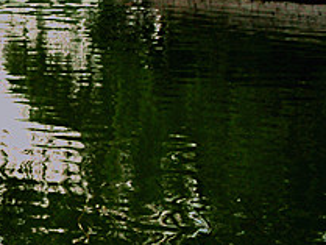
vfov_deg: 15.1
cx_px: -245
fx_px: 884
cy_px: -69
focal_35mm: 94
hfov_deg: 17.4
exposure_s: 1/500
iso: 640
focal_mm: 17
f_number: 3.5
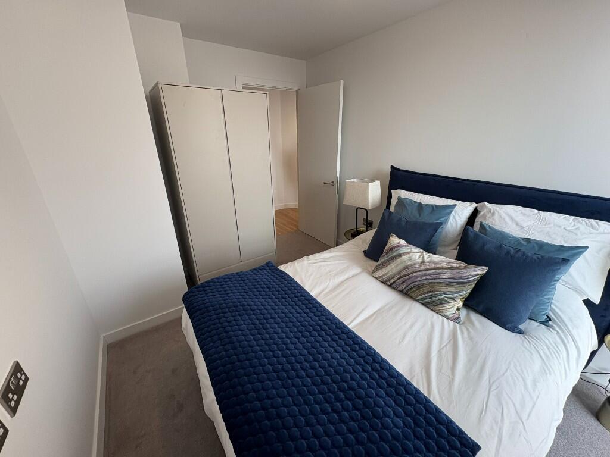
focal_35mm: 14
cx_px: 305
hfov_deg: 102.1
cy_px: 228
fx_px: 247
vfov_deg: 85.7
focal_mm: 2.22
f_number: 2.2
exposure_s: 1/99
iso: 80
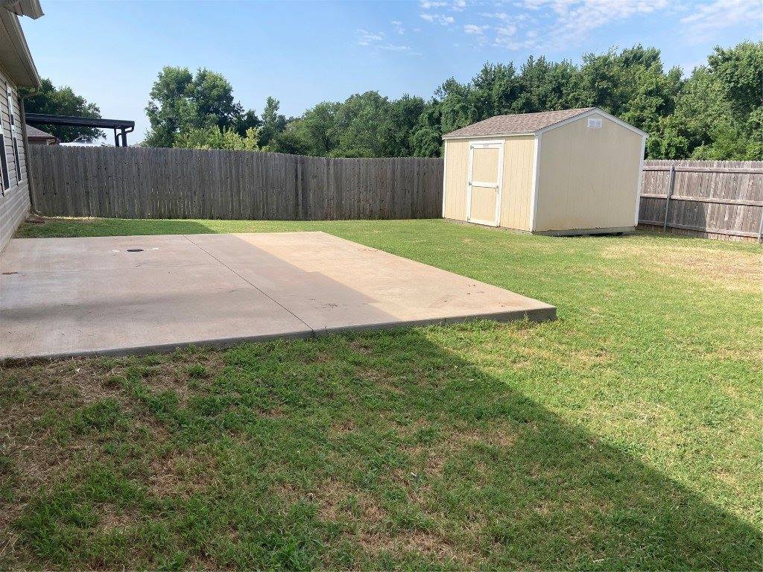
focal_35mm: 28
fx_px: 617
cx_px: 382
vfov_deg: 49.7
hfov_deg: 63.4
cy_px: 286
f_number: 1.8
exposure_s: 1/1350
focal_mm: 3.99
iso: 20
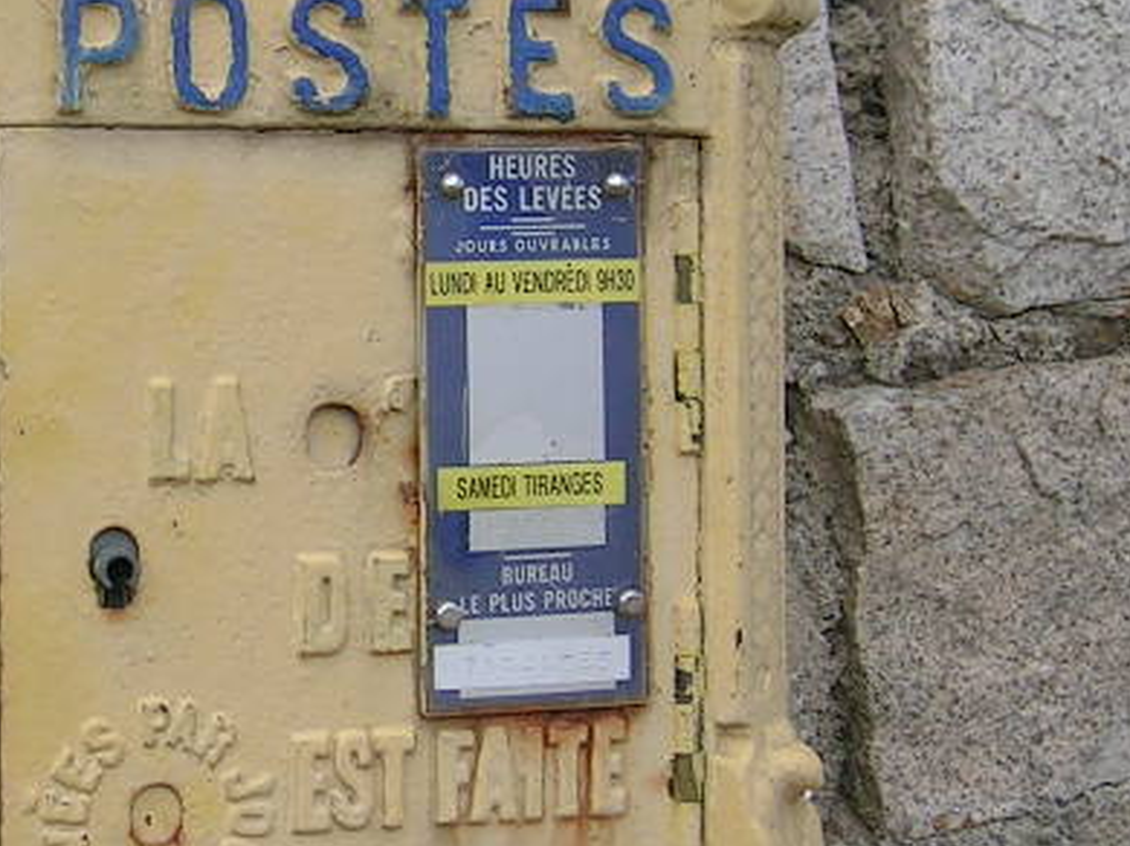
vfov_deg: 16.0
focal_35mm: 92
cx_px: 125
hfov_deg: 20.9
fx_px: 3001
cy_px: 342
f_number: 2.8
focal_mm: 5.4
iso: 50
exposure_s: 1/336
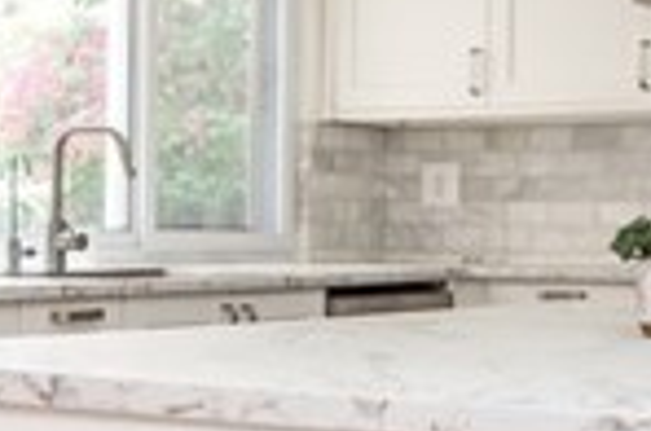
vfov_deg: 14.0
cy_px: 253
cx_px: 405
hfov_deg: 21.0
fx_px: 1750
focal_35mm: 97
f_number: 4
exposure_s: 1/60
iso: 200
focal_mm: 14
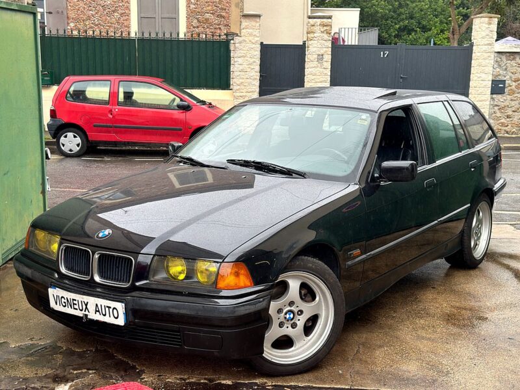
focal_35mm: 48
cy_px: 195
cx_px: 260
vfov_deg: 30.3
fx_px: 721
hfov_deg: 39.7
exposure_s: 1/355
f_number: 1.78
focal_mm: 6.86
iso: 64
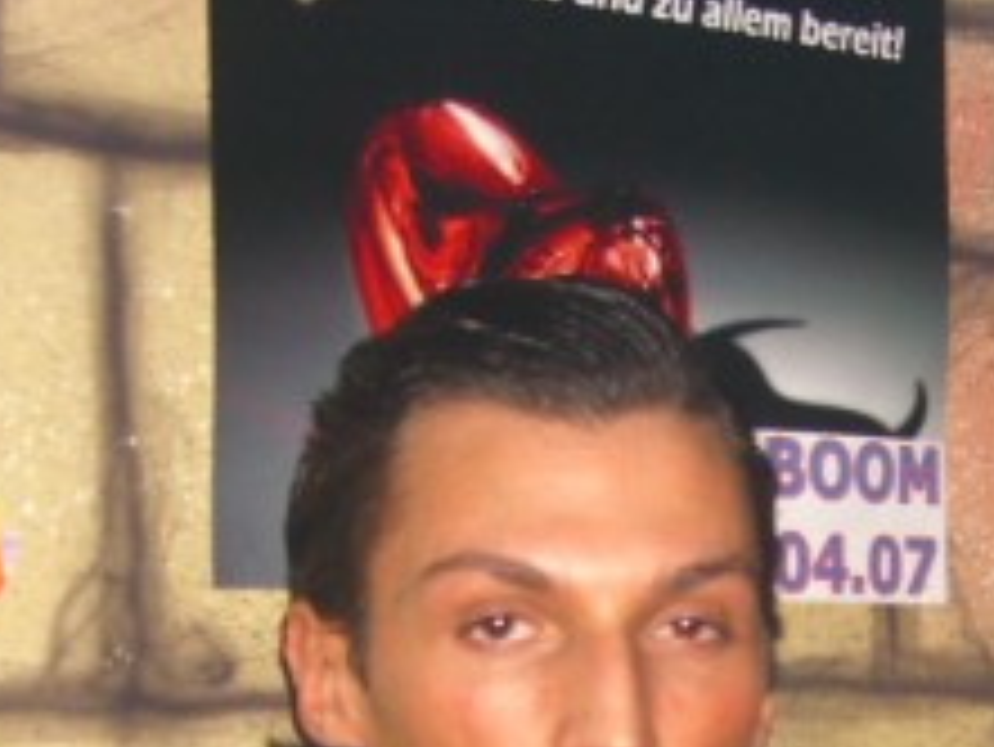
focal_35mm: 103
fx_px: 2959
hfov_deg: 18.7
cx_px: 922
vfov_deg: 13.8
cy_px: 1004
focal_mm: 7.9
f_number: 2.8
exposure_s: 1/60
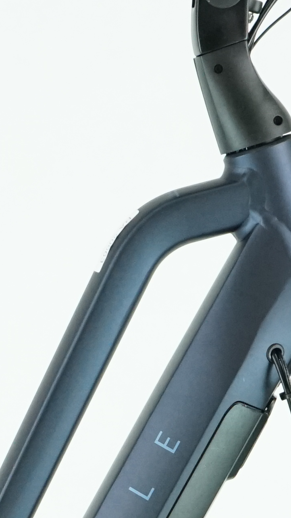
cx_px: -110
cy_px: 566
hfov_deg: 5.0
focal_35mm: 240
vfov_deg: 8.9
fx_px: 3291
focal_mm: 49
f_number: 5.6
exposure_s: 1/200
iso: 2500
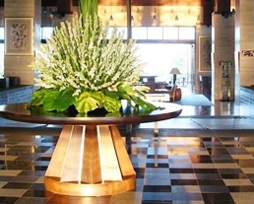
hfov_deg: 27.9
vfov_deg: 22.4
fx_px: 512
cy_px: 58
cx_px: 132
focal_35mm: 68
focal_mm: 6
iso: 200
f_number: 2.8
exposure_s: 1/30
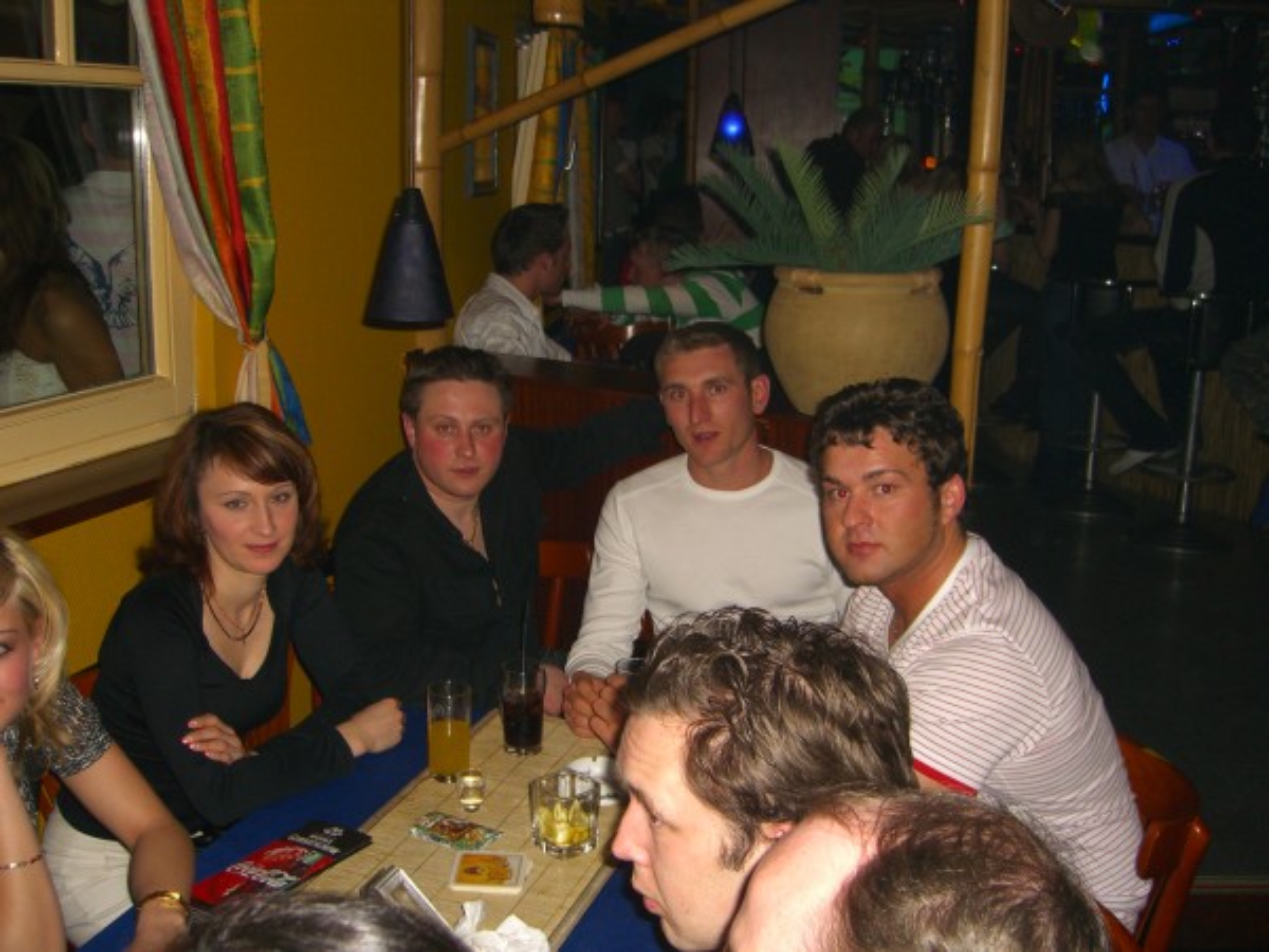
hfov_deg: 49.0
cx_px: 634
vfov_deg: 37.7
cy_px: 476
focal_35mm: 38
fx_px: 1393
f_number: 2.8
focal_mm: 7.9
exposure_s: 1/60
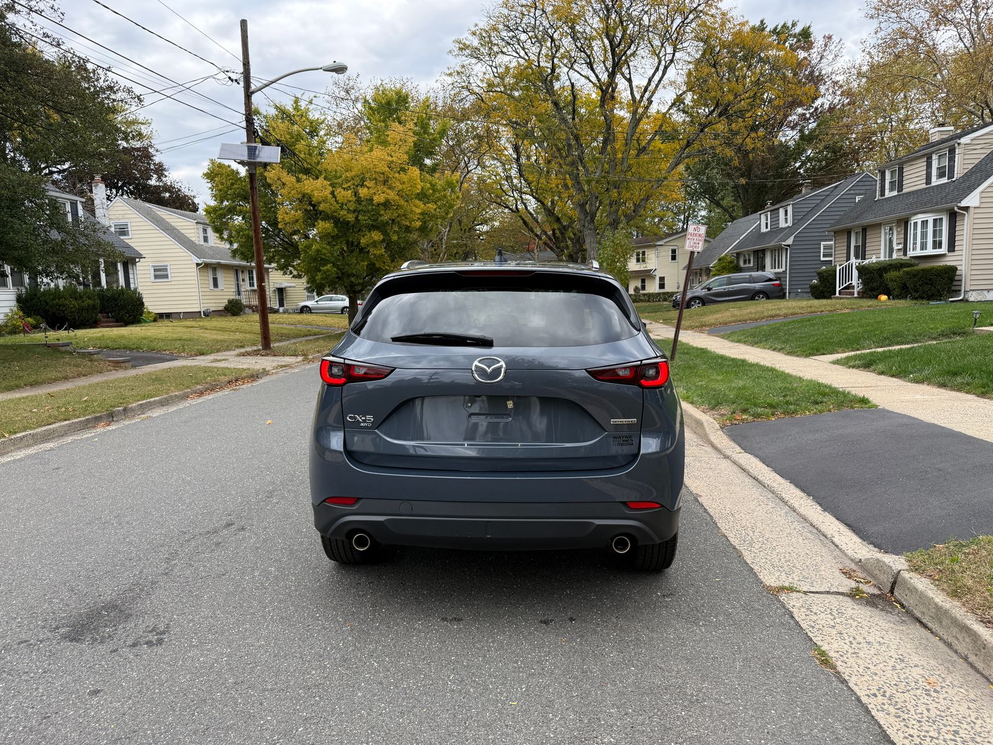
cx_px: 496
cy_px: 372
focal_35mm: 24
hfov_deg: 71.6
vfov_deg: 56.8
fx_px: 688
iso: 100
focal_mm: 6.76
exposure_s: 1/517
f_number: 1.78
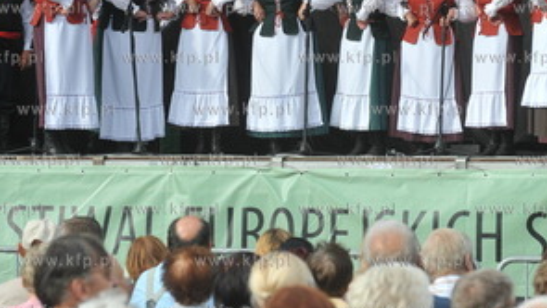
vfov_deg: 6.1
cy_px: 134
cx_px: 308
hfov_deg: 10.8
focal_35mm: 199
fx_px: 2887
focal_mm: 140
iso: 400
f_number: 8
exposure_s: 1/320
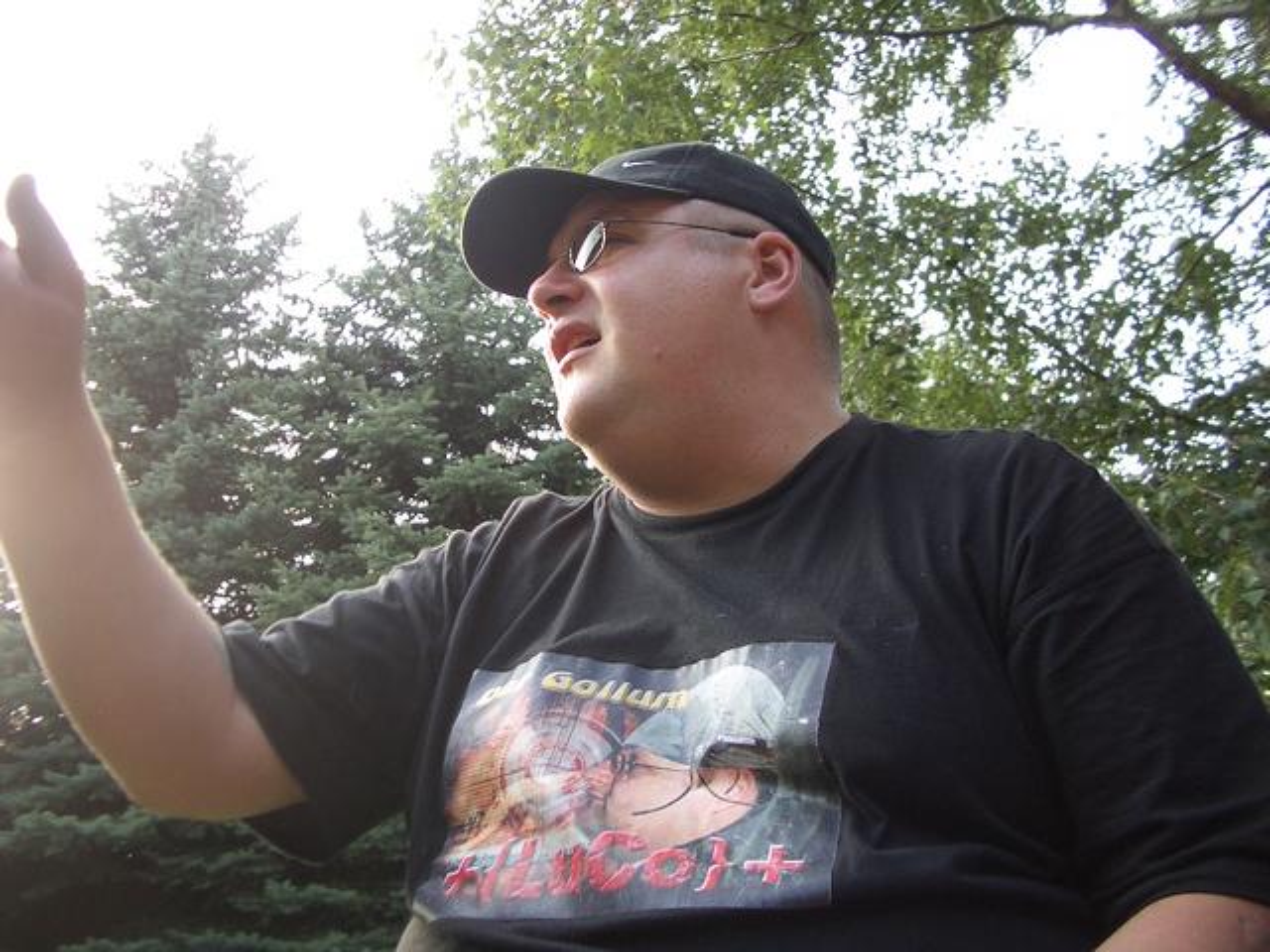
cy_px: 476
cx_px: 635
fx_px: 1284
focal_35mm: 35
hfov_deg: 52.6
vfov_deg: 40.7
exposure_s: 1/80
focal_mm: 5.8
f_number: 2.6
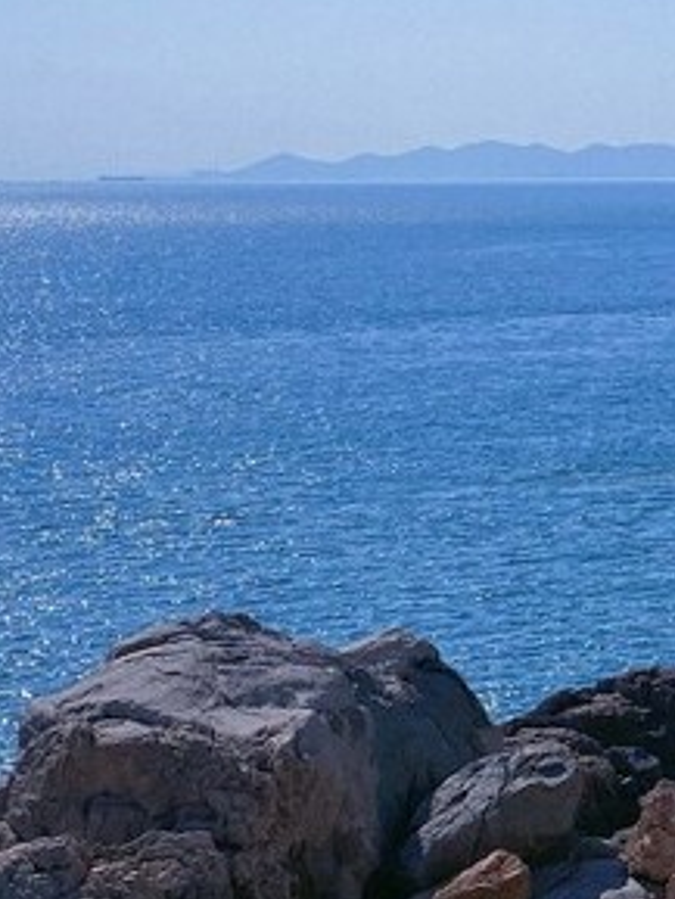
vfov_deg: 18.0
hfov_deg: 12.8
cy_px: 134
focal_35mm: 108
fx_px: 2806
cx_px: 1101
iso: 32
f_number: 1.8
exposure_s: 1/9615
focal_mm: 4.25
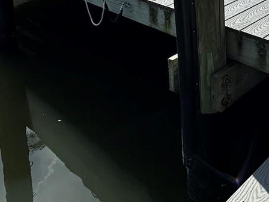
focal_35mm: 50
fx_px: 389
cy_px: -69
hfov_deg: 38.1
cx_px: 152
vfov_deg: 24.8
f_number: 2.2
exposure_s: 1/2020
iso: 50
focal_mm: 2.22
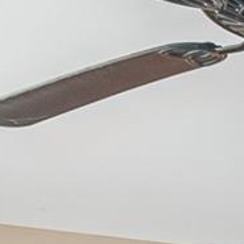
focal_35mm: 132
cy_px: 571
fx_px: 1053
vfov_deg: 11.2
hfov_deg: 10.2
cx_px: 699
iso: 320
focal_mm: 14
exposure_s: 1/40
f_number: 7.1
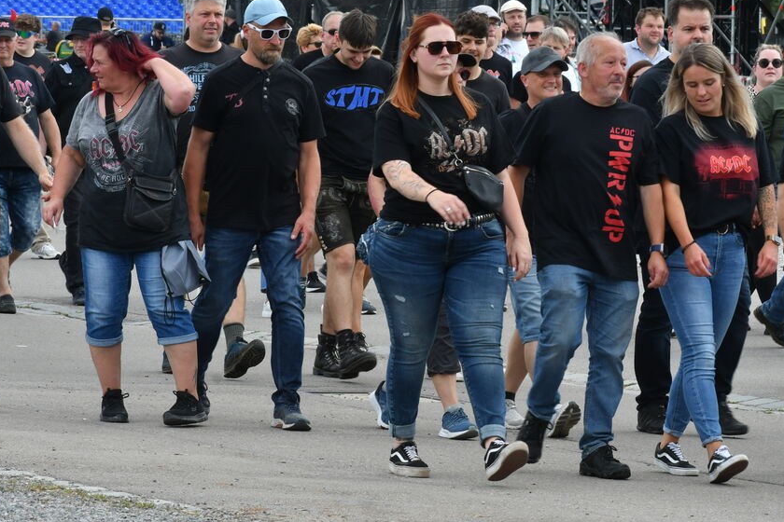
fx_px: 5830
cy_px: 240
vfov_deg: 5.1
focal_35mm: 268
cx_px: 531
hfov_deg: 7.7
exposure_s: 1/200
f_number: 14
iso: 400
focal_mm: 125
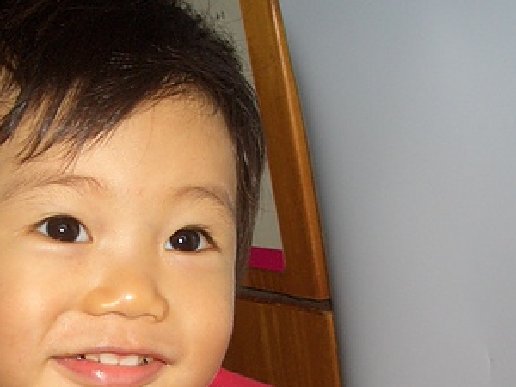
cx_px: 120
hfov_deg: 27.3
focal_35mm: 70
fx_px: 1043
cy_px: 311
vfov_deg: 20.8
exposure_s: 1/60
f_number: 2.6
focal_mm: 5.8
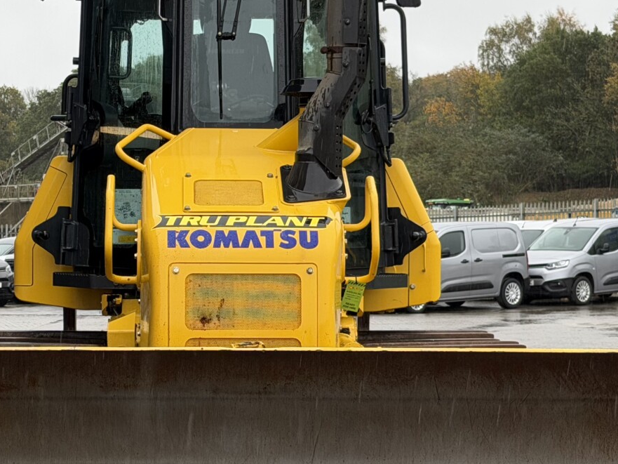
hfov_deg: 18.0
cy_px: 278
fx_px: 1946
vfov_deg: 13.6
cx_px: 235
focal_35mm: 109
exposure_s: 1/114
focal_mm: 6.76
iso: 100
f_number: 1.78
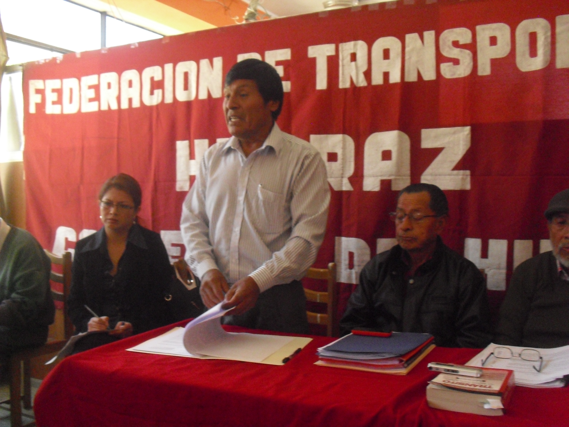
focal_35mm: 36
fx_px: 592
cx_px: 284
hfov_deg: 51.4
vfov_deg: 39.7
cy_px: 214
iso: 800
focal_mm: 6.3
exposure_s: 1/100
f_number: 3.1
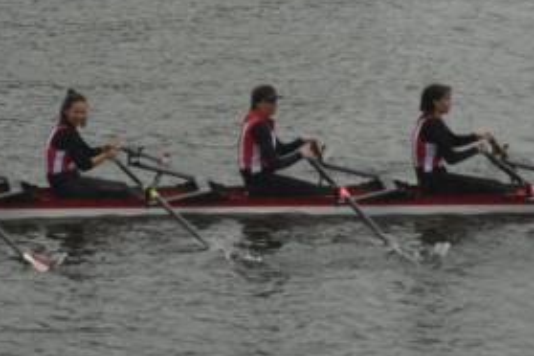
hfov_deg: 6.0
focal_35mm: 341
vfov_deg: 4.0
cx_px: 237
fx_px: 5058
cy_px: 140
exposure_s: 1/800
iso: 2000
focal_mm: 190
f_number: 14
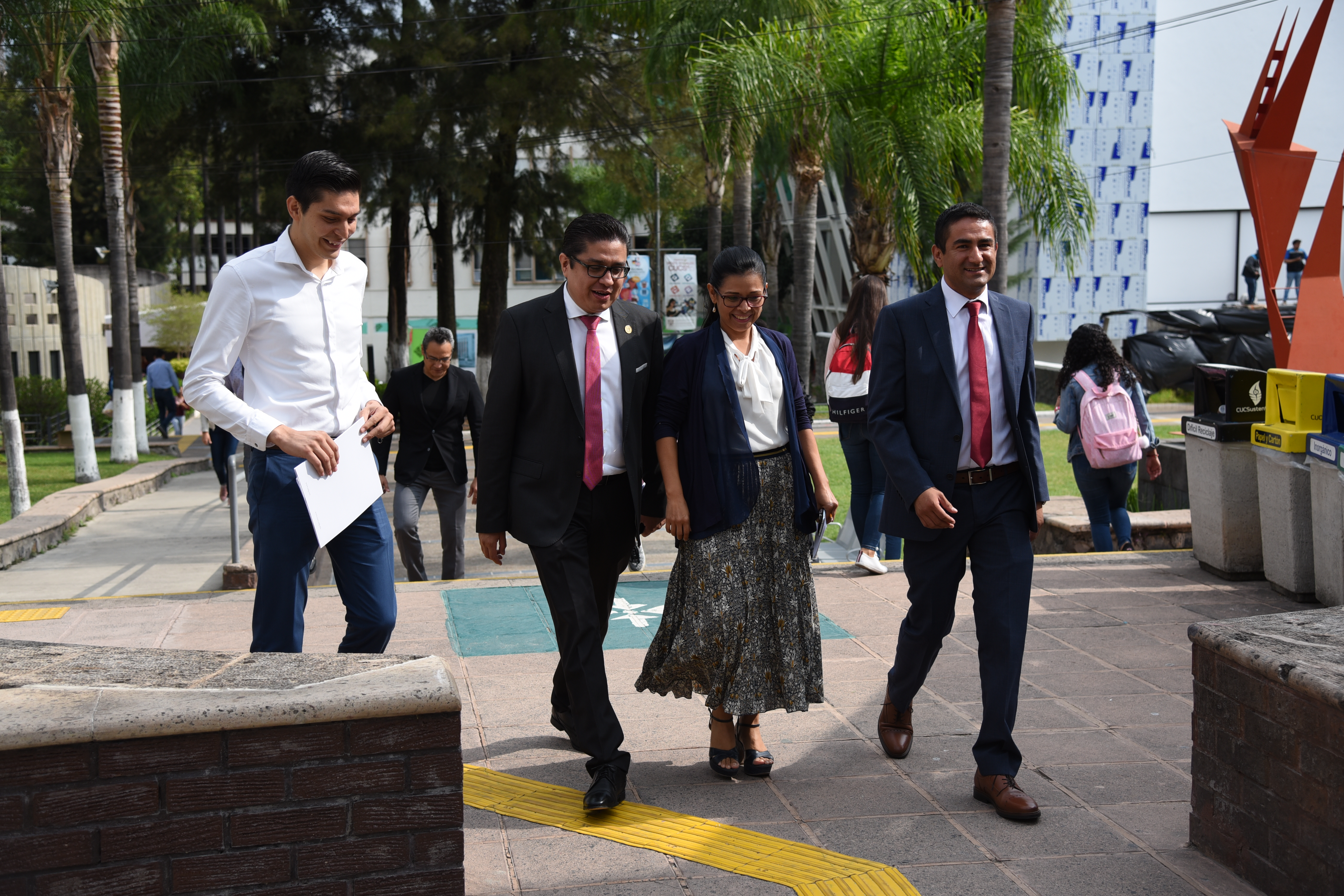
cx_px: 672
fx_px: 1792
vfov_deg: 28.1
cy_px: 448
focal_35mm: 48
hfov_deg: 41.1
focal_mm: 48
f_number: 4.5
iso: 250
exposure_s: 1/1600
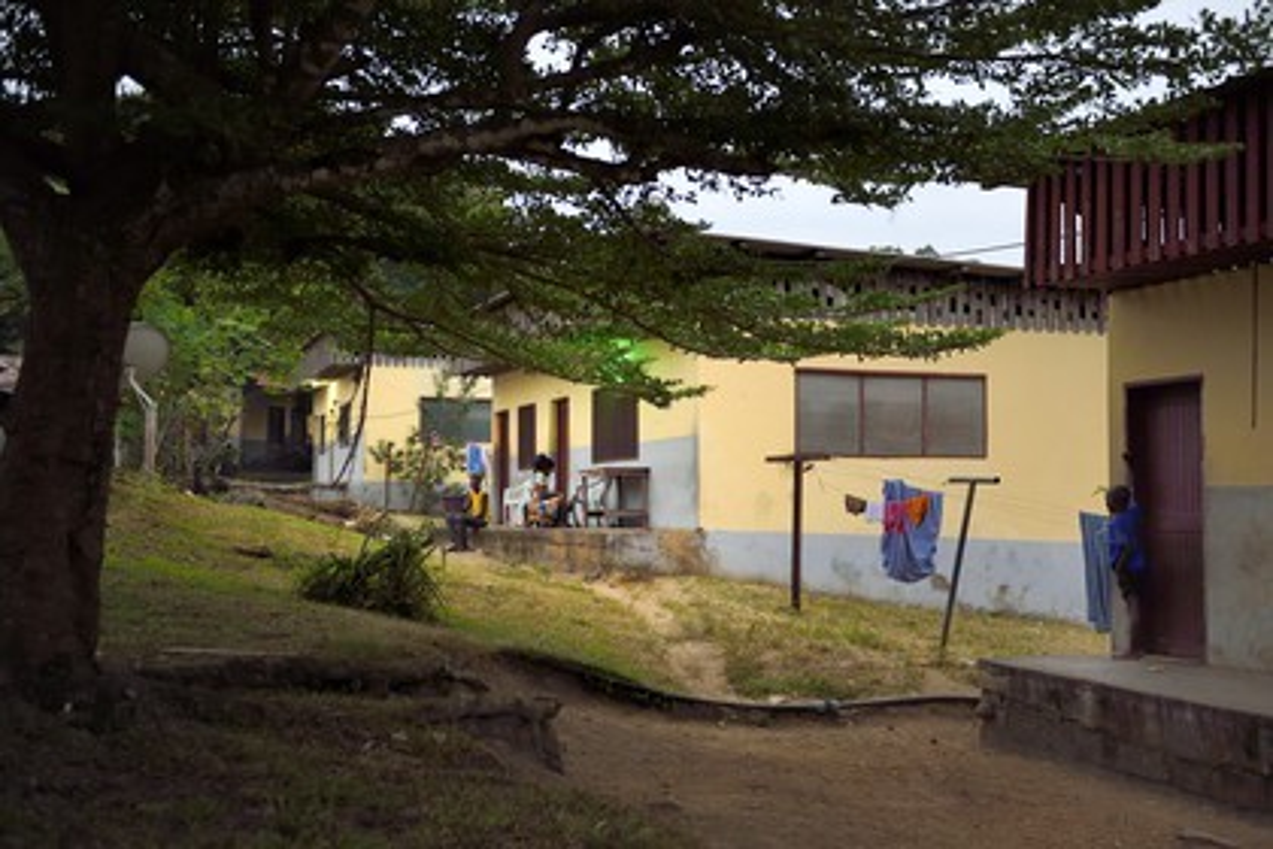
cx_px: 636
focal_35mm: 42
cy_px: 424
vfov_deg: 31.9
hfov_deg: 46.4
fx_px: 1485
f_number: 3.2
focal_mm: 42
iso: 2500
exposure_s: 1/100
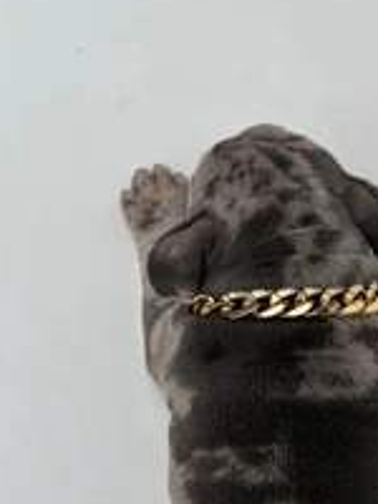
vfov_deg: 35.9
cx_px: 287
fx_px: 757
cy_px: 386
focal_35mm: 52
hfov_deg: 27.6
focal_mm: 5.96
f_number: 1.6
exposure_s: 1/400
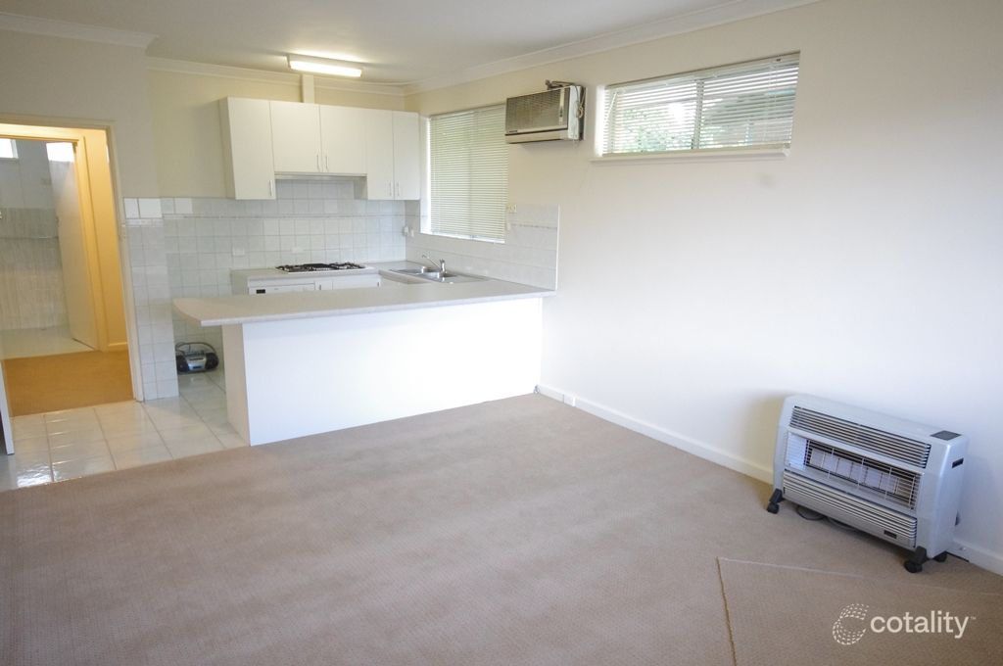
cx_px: 502
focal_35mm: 24
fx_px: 668
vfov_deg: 53.0
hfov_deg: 73.8
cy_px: 333
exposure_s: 1/40
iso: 3200
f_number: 5.6
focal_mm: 16
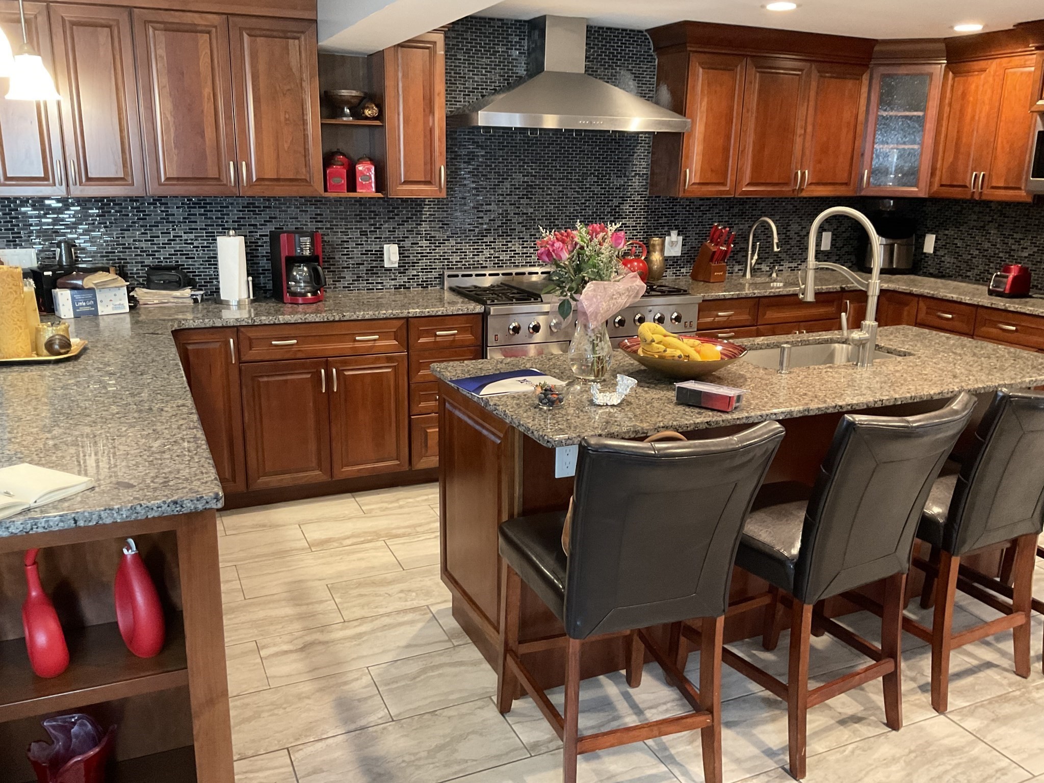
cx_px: 522
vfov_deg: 48.2
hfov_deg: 61.7
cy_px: 392
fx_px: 875
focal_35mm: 29
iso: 320
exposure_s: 1/30
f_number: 1.8
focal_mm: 3
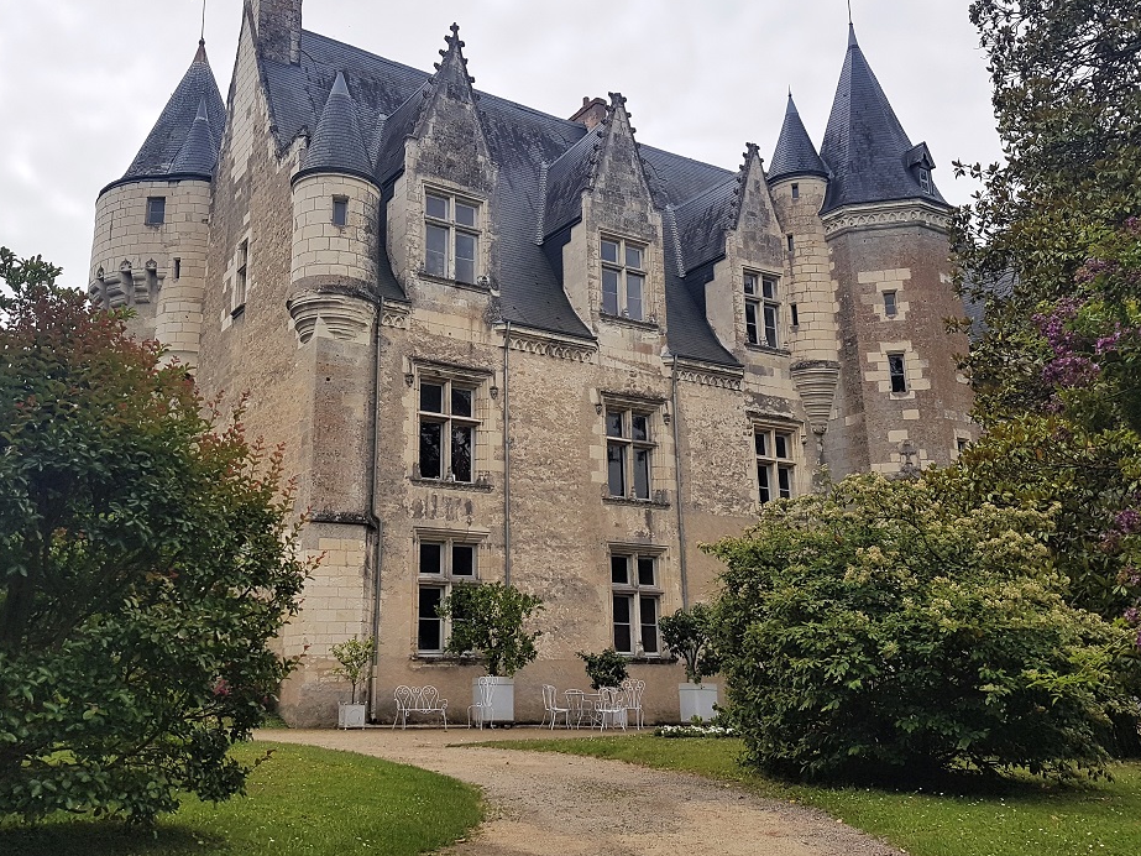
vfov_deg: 45.3
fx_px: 1022
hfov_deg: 58.2
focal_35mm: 31
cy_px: 375
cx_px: 509
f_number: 1.7
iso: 40
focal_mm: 4.2
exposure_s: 1/3816
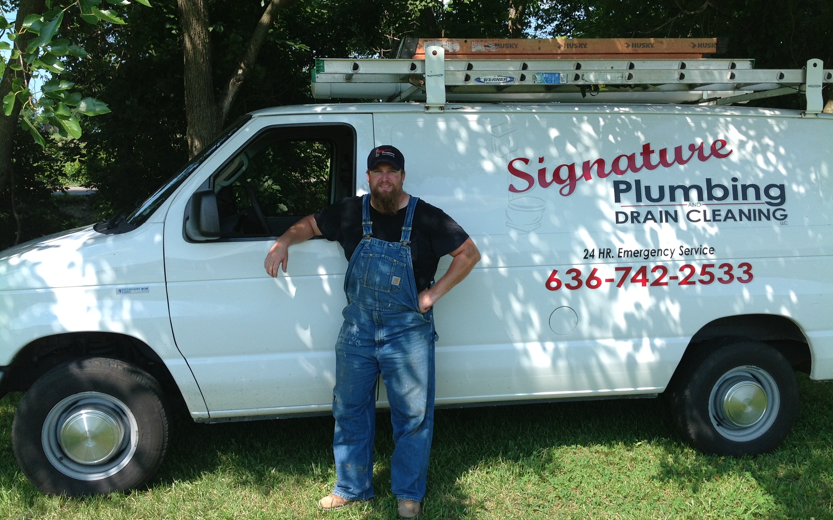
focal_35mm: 38
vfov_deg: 33.6
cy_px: 260
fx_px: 863
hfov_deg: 51.5
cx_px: 425
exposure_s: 1/840
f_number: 2.4
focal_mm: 4.28
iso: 50
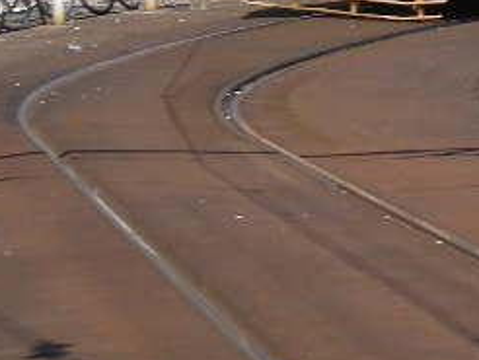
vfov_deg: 4.2
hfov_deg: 5.6
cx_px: 611
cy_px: -146
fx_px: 4834
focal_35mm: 349
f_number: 8.3
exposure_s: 1/162
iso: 72
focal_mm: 13.7
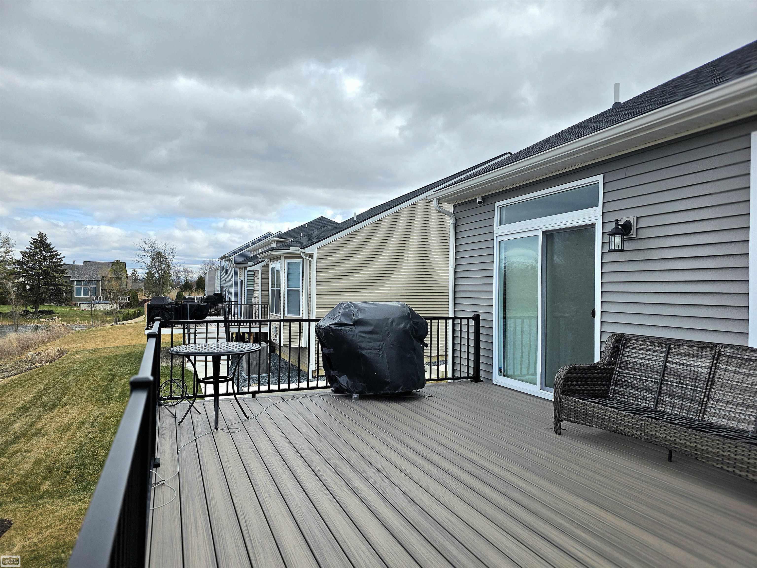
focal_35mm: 23
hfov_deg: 73.9
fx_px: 503
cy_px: 284
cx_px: 378
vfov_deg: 58.9
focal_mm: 6.3
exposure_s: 1/10000
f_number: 1.7
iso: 80
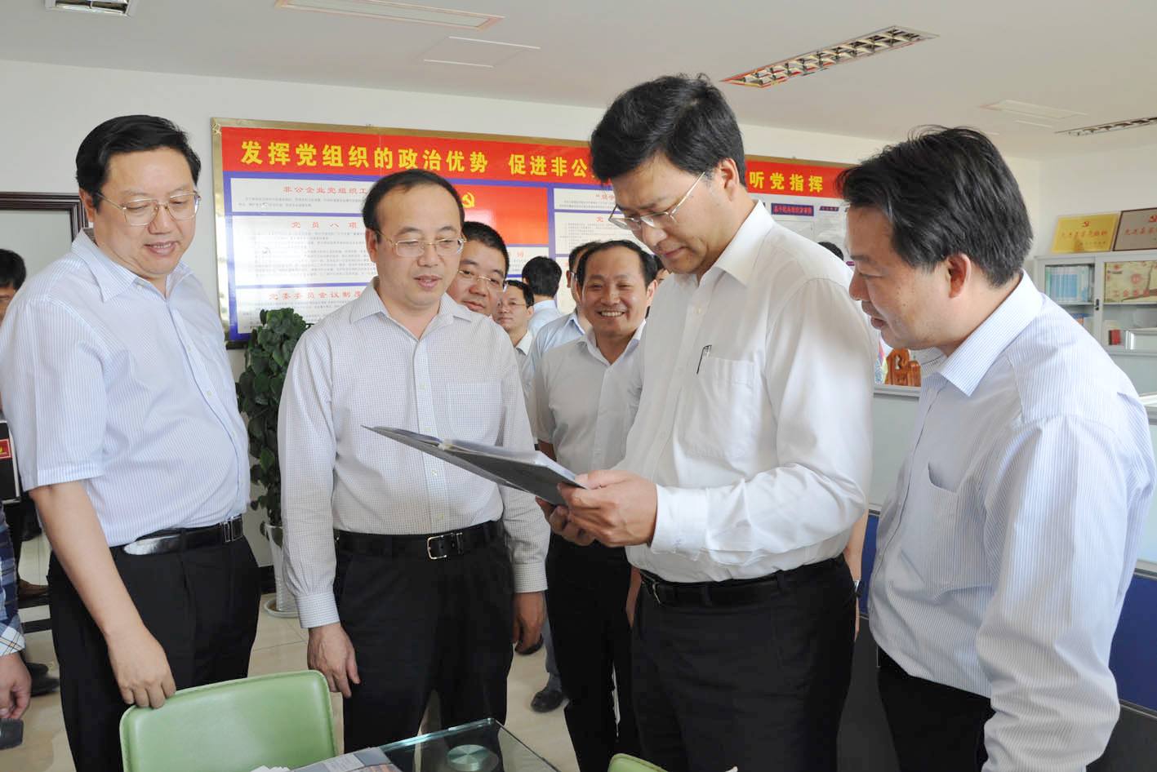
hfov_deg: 67.4
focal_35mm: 27
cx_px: 578
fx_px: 868
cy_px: 386
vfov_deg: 48.0
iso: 320
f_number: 7.1
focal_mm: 18
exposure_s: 1/50
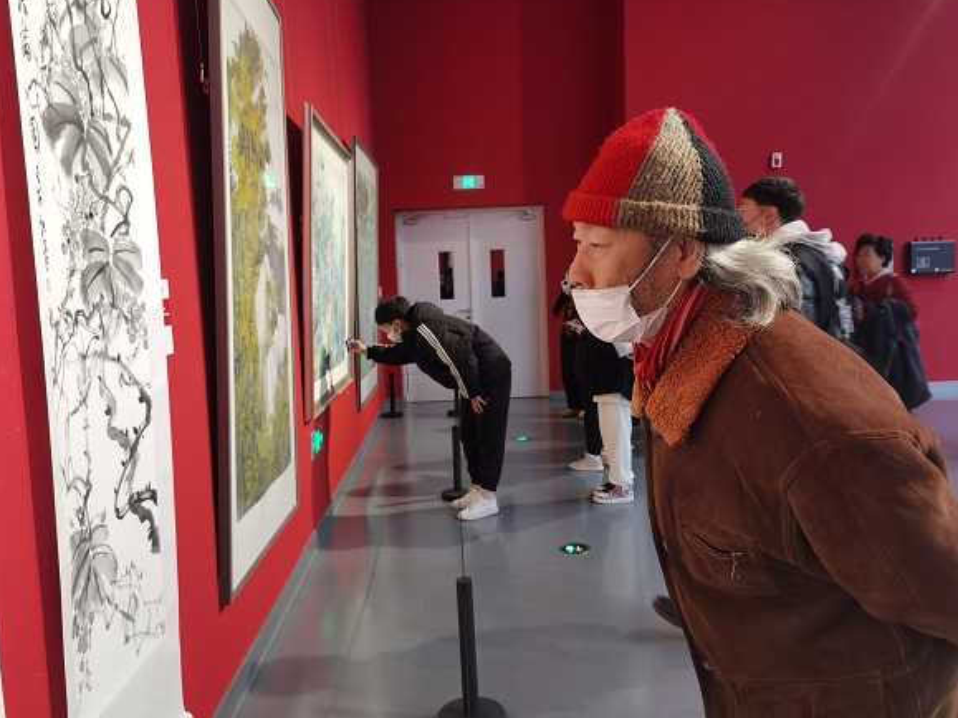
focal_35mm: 28
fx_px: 775
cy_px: 349
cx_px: 463
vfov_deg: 49.7
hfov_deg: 63.4
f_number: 1.9
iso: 160
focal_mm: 6.71
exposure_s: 1/50
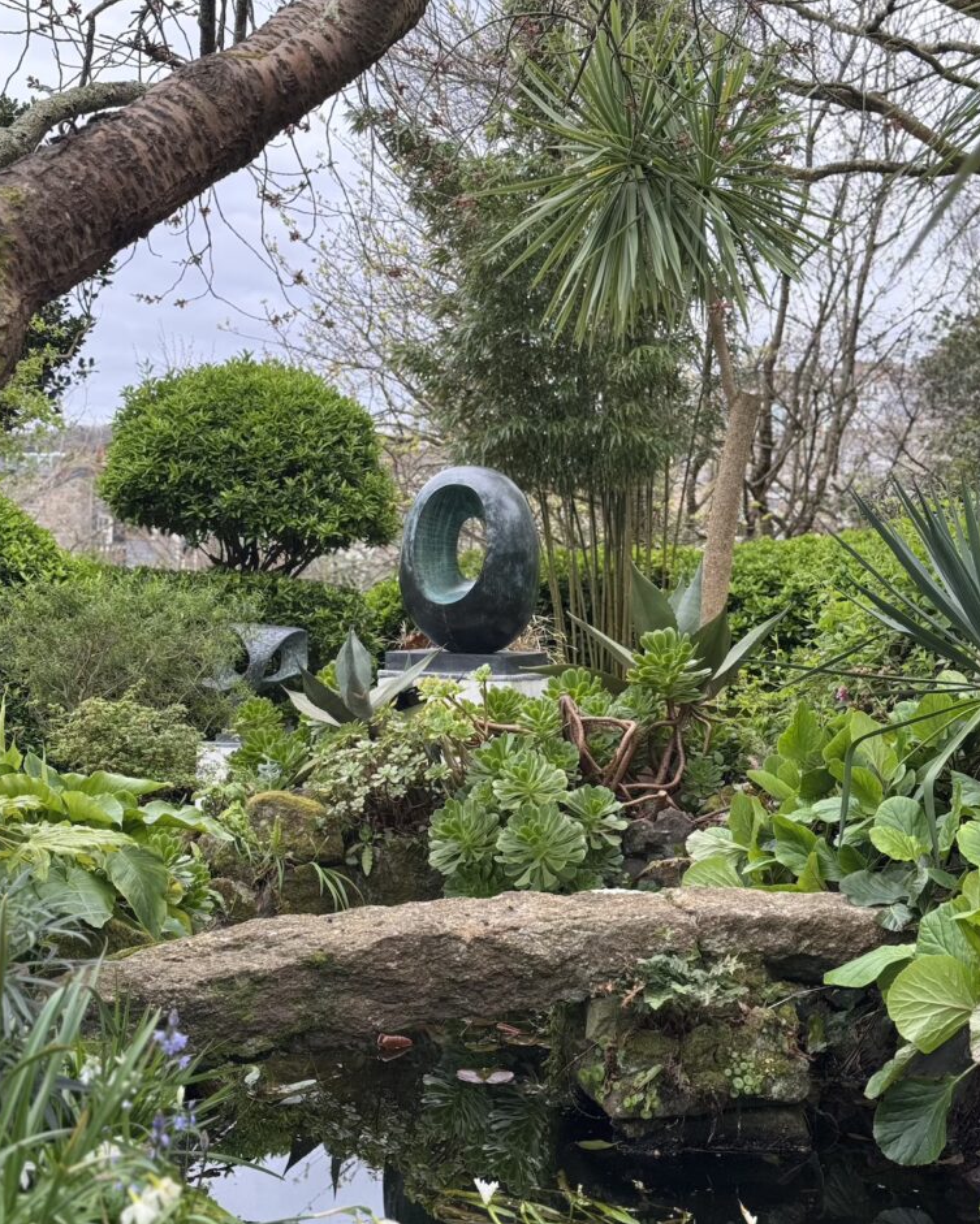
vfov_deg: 36.6
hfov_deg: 29.7
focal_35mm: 51
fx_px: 1849
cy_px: 665
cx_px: 487
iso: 64
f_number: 1.78
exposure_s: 1/420
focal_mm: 6.76
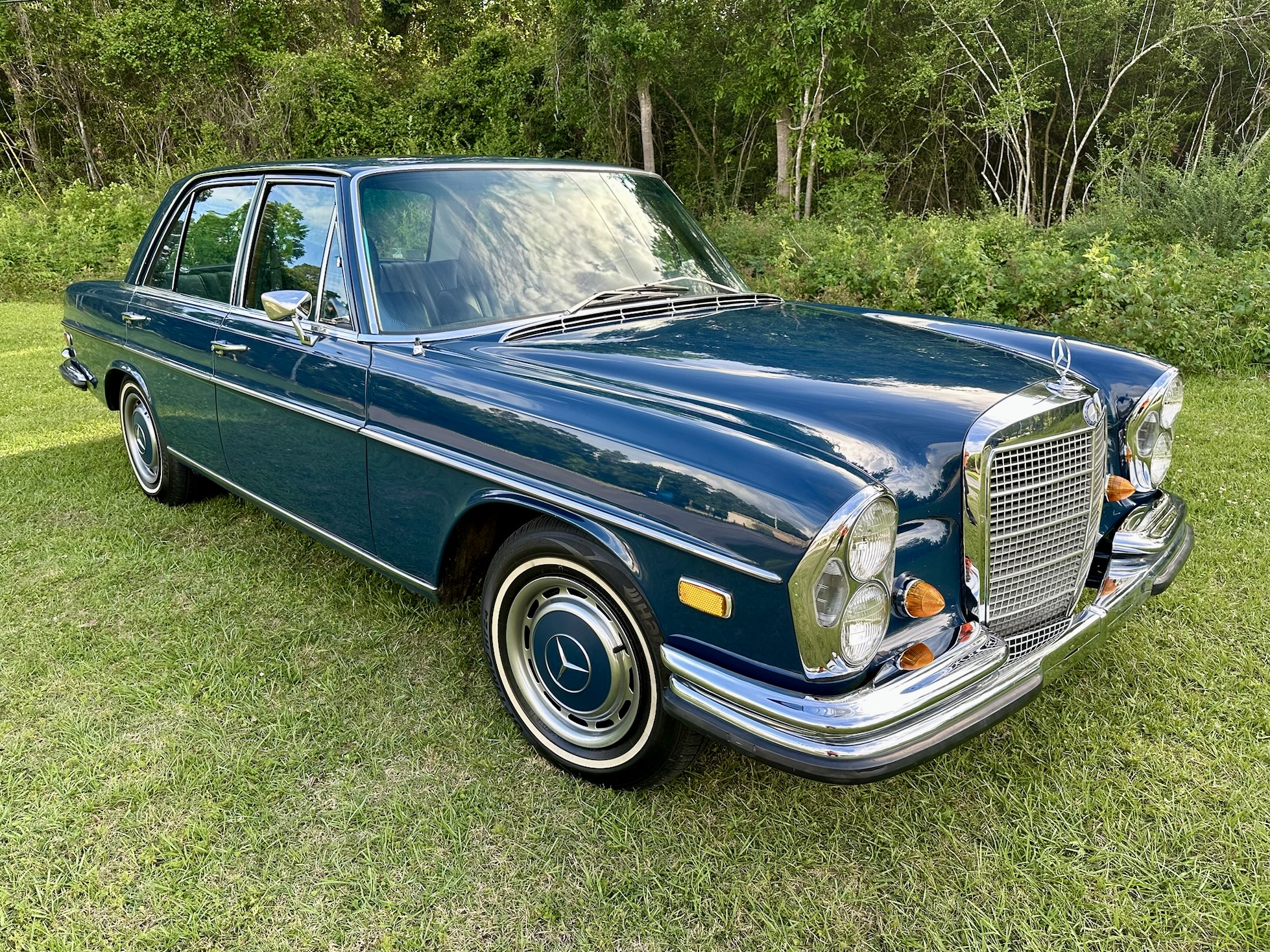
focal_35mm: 24
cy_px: 476
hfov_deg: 71.6
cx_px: 635
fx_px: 880
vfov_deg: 56.8
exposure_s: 1/462
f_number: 1.78
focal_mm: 6.86
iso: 80
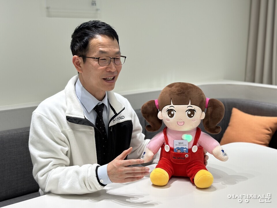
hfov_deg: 39.7
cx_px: 138
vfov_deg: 30.3
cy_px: 104
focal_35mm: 48
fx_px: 384
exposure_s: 1/233
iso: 80
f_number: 1.78
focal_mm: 6.86
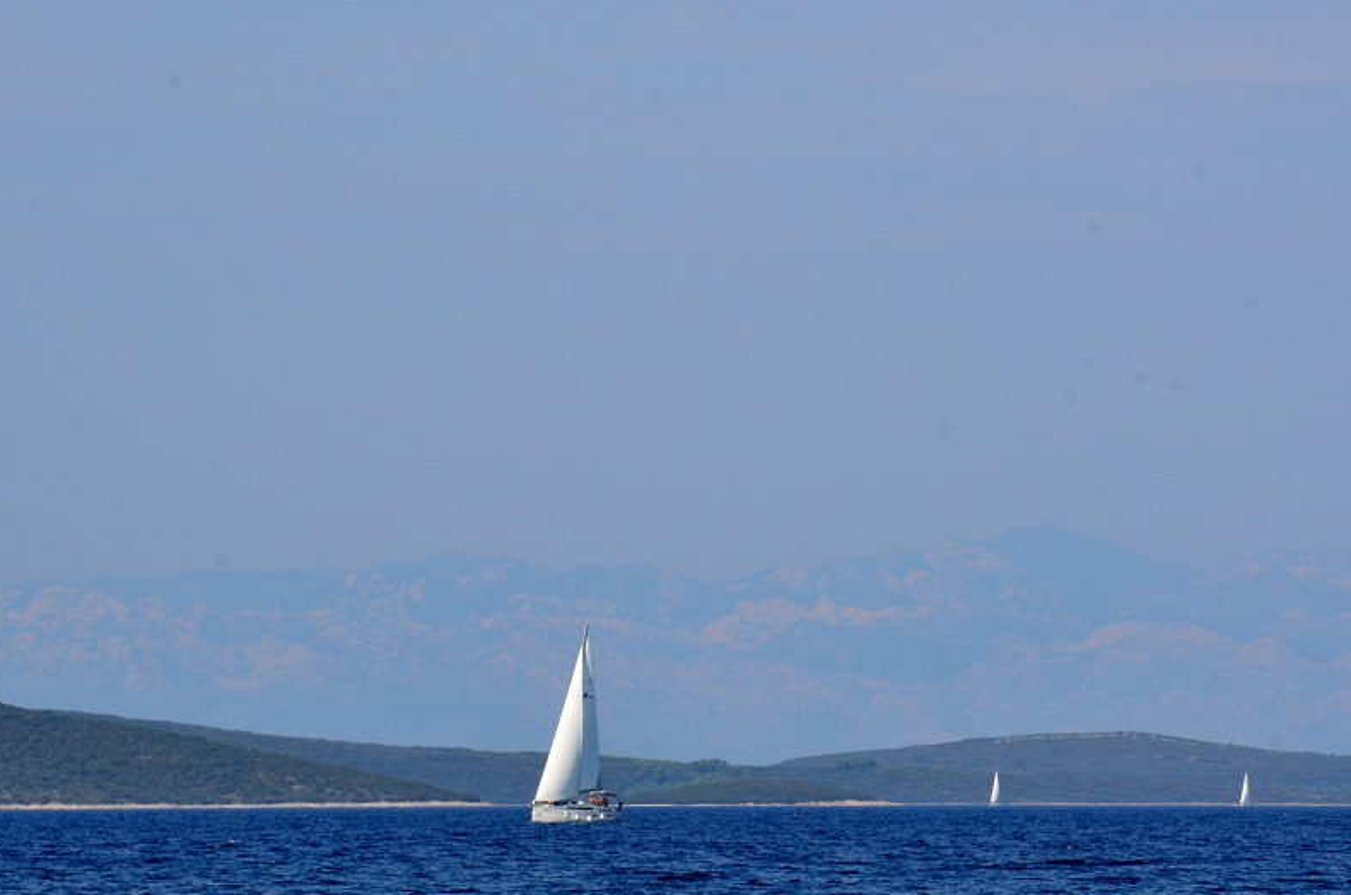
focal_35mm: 231
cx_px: 841
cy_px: 366
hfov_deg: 8.9
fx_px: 8651
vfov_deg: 5.9
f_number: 14
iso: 400
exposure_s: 1/400
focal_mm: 122
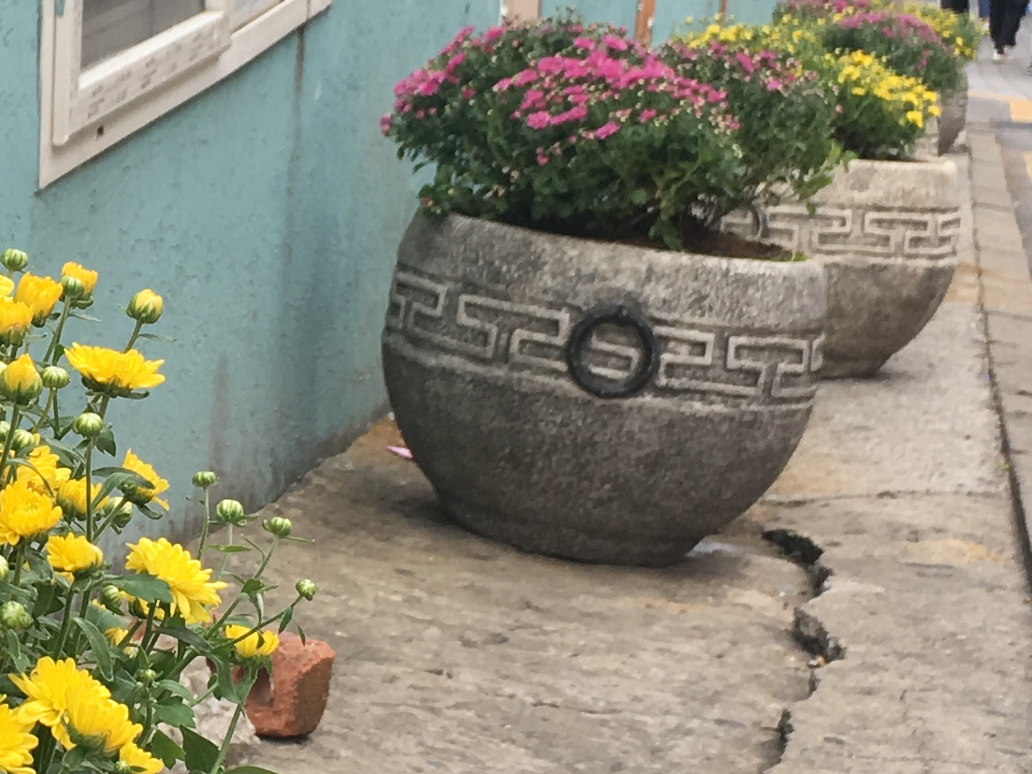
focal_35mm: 106
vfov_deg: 14.0
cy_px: 421
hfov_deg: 18.1
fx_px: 3160
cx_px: 5
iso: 25
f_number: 2.2
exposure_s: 1/331
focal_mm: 4.15
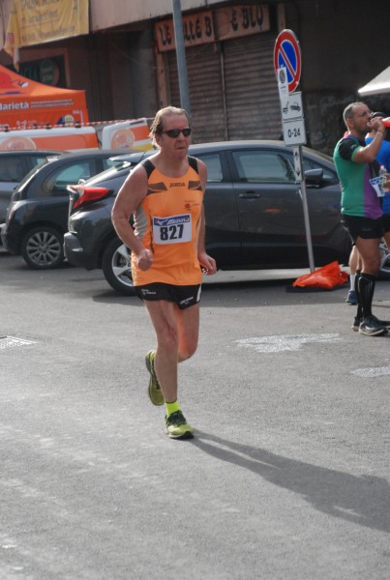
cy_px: 290
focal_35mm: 112
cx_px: 195
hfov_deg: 12.2
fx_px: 1819
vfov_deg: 18.1
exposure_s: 1/1250
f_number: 5.6
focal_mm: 75
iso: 1000
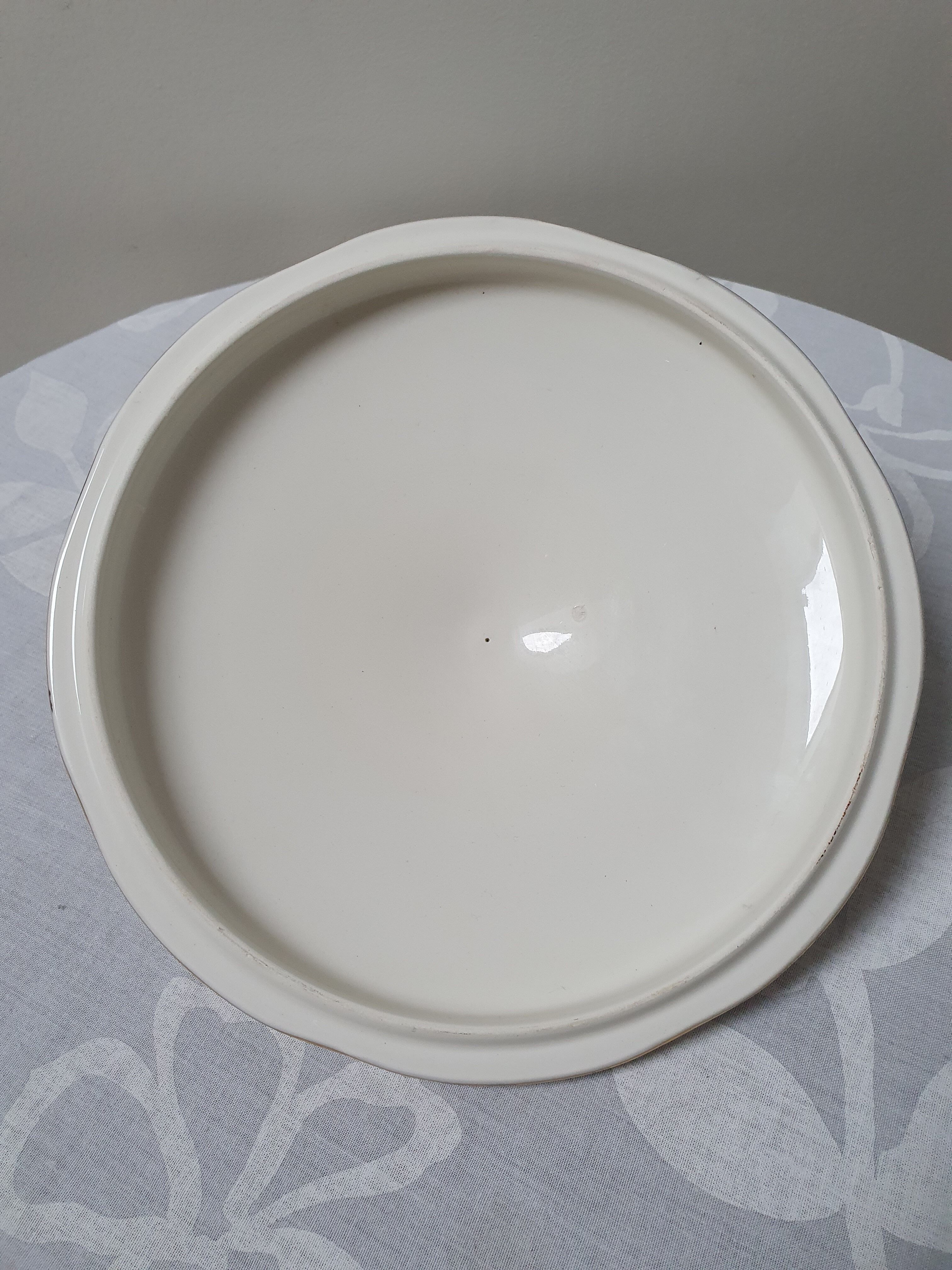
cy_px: 635
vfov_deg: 67.3
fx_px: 953
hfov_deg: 53.1
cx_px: 476
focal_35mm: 26
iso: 200
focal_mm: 4.32
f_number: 2.4
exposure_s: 1/100
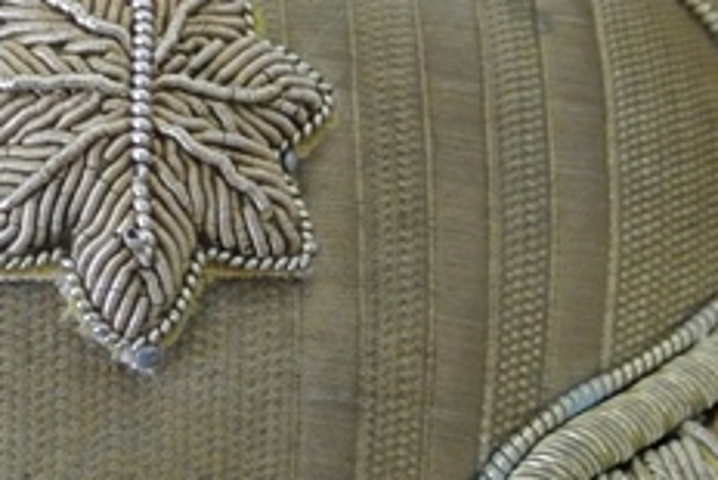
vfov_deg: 10.7
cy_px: 658
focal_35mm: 125
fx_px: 2495
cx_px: 105
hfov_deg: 16.2
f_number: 3.5
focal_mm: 11
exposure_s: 1/60
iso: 640
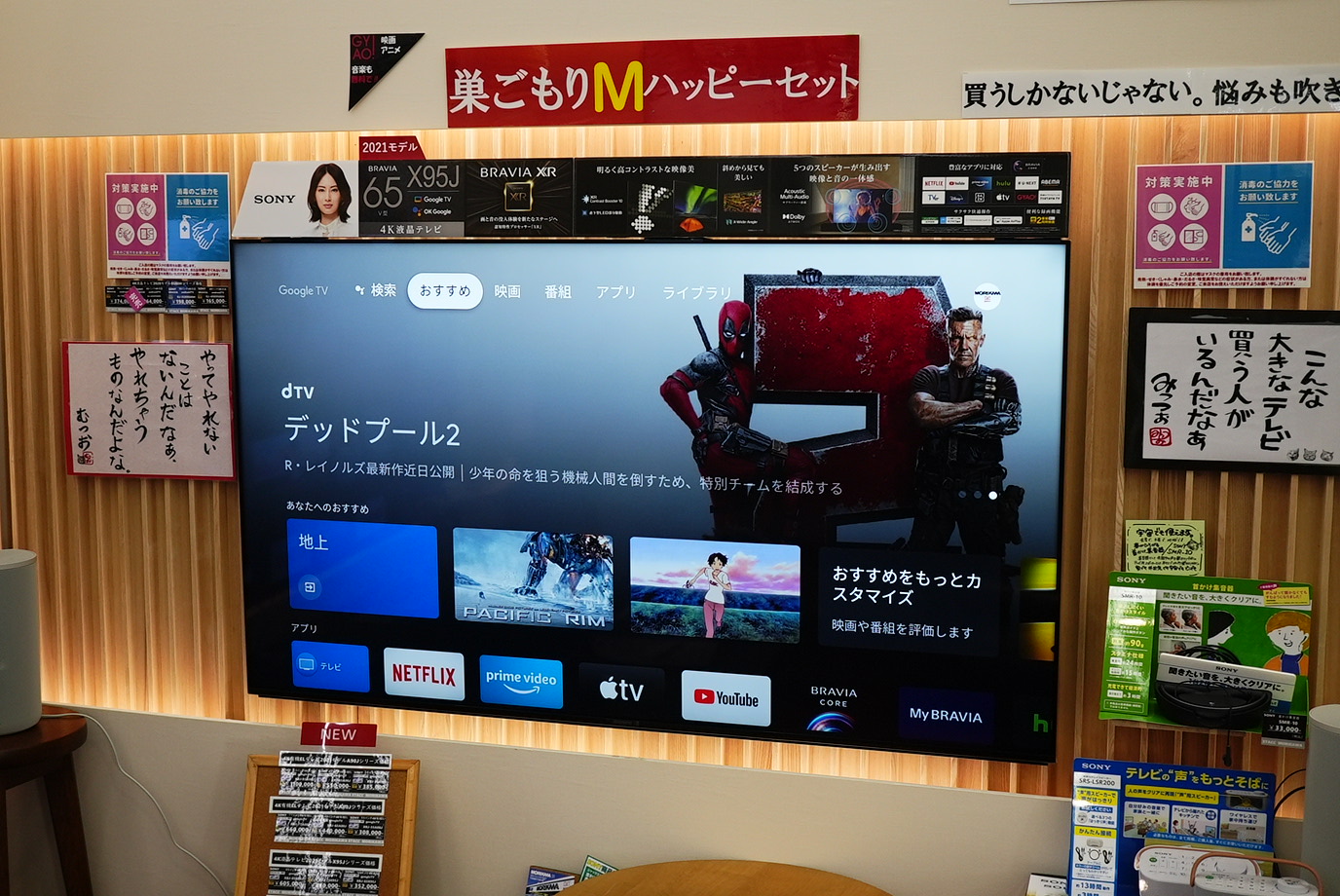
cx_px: 670
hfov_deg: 43.6
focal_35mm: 45
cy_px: 448
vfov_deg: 29.9
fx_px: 1676
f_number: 4.5
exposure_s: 1/50
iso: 500
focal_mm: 30
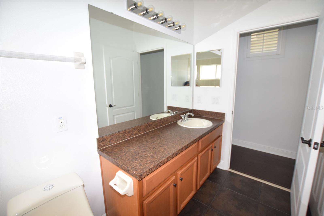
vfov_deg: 77.3
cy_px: 108
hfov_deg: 100.4
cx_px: 162
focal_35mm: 15
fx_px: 135
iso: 800
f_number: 4.5
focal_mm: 10
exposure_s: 1/80
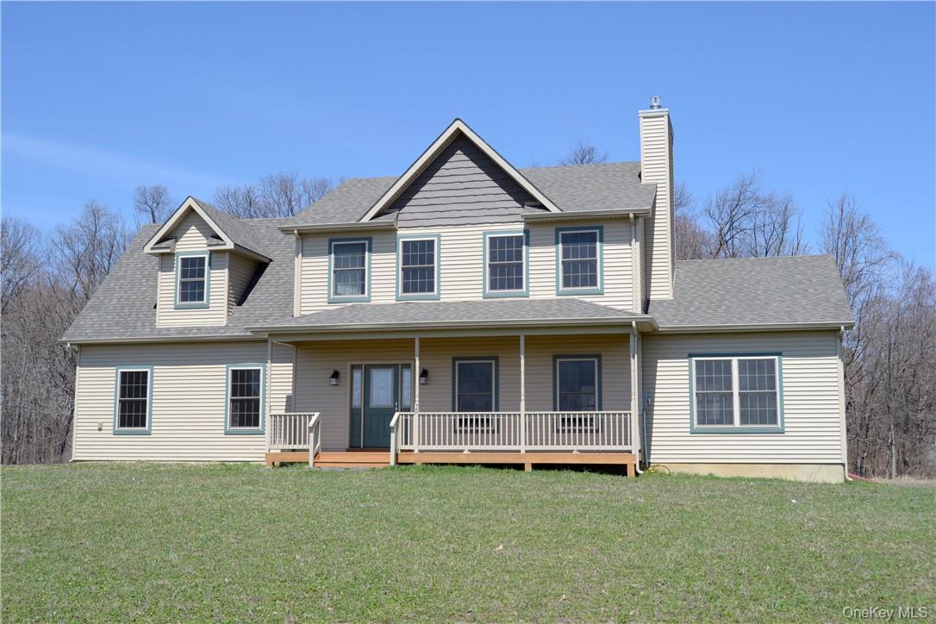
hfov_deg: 49.6
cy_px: 312
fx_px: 1014
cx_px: 468
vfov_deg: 34.2
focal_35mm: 39
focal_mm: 26
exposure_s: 1/320
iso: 100
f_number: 9
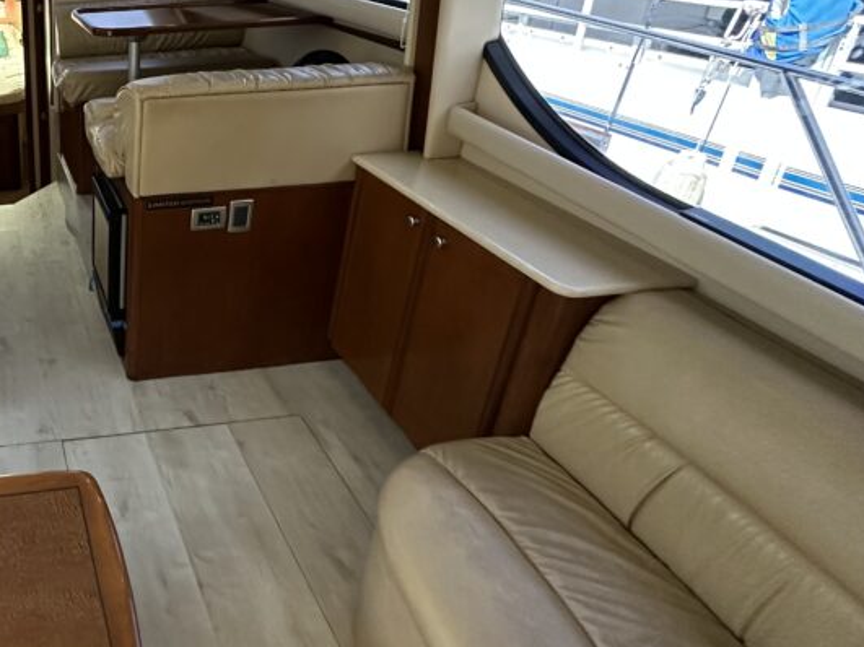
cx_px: 39
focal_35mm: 27
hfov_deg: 54.1
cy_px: 192
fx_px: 674
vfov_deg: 50.0
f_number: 2.2
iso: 500
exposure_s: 1/60
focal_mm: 2.22
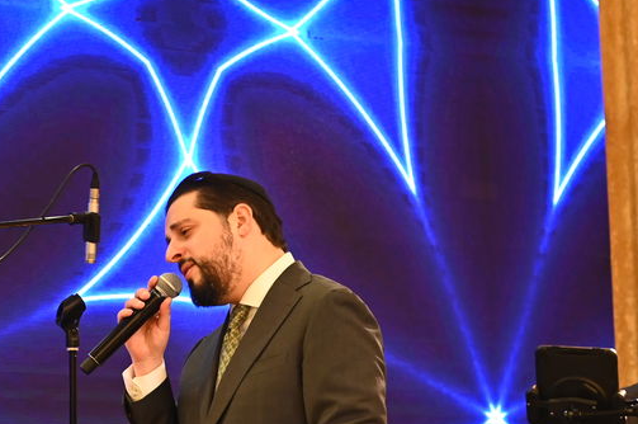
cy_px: 531
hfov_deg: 7.3
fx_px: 5027
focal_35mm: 284
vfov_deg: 4.8
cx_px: 247
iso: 2500
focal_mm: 102
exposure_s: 1/125
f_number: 4
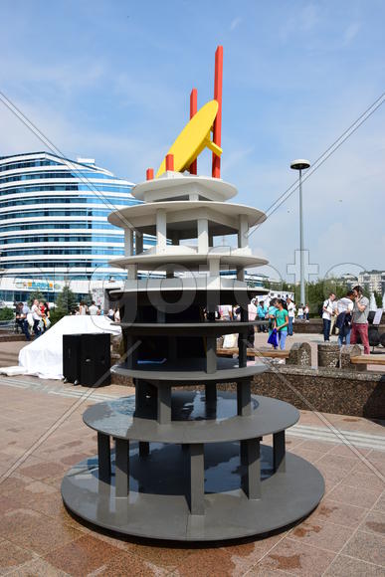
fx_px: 433
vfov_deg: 67.4
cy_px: 288
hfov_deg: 48.0
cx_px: 192
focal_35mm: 27
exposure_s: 1/250
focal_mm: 18
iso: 100
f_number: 9
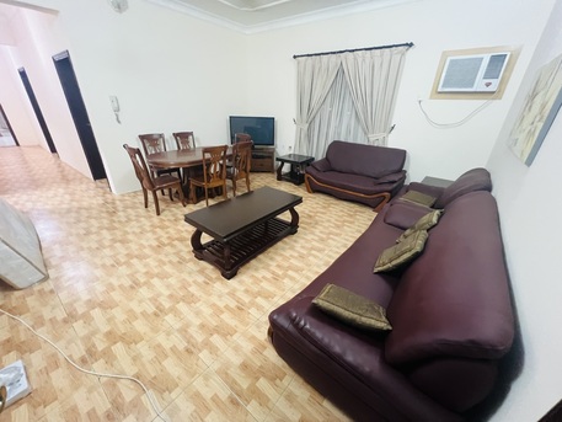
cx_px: 281
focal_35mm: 13
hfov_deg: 106.2
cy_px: 211
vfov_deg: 89.9
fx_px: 211
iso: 800
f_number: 1.8
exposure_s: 1/34
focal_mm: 1.57
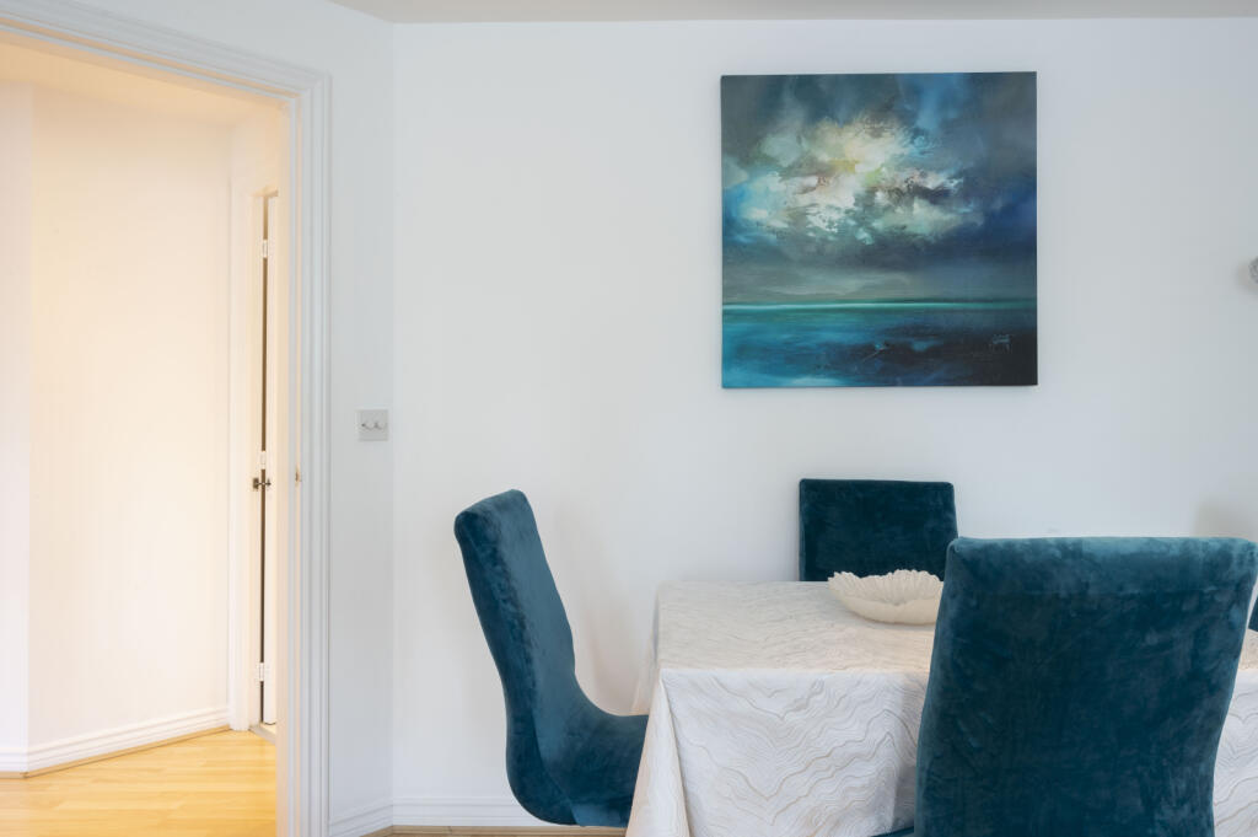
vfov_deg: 54.0
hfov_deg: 74.9
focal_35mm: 24
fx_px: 821
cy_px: 418
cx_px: 629
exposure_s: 1
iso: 200
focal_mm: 23.5
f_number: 16
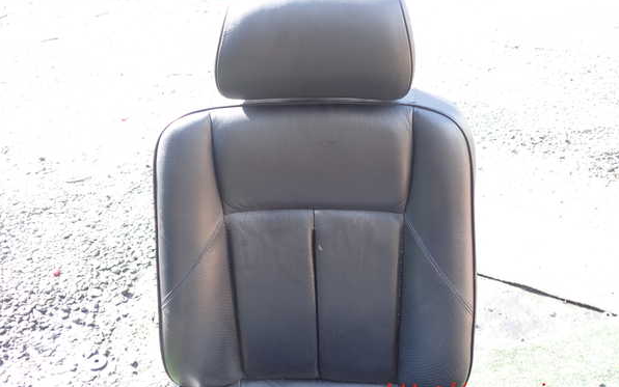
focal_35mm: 32
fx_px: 540
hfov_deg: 59.6
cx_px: 311
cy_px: 173
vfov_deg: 39.4
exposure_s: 1/80
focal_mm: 5.4
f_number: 2.3
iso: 100
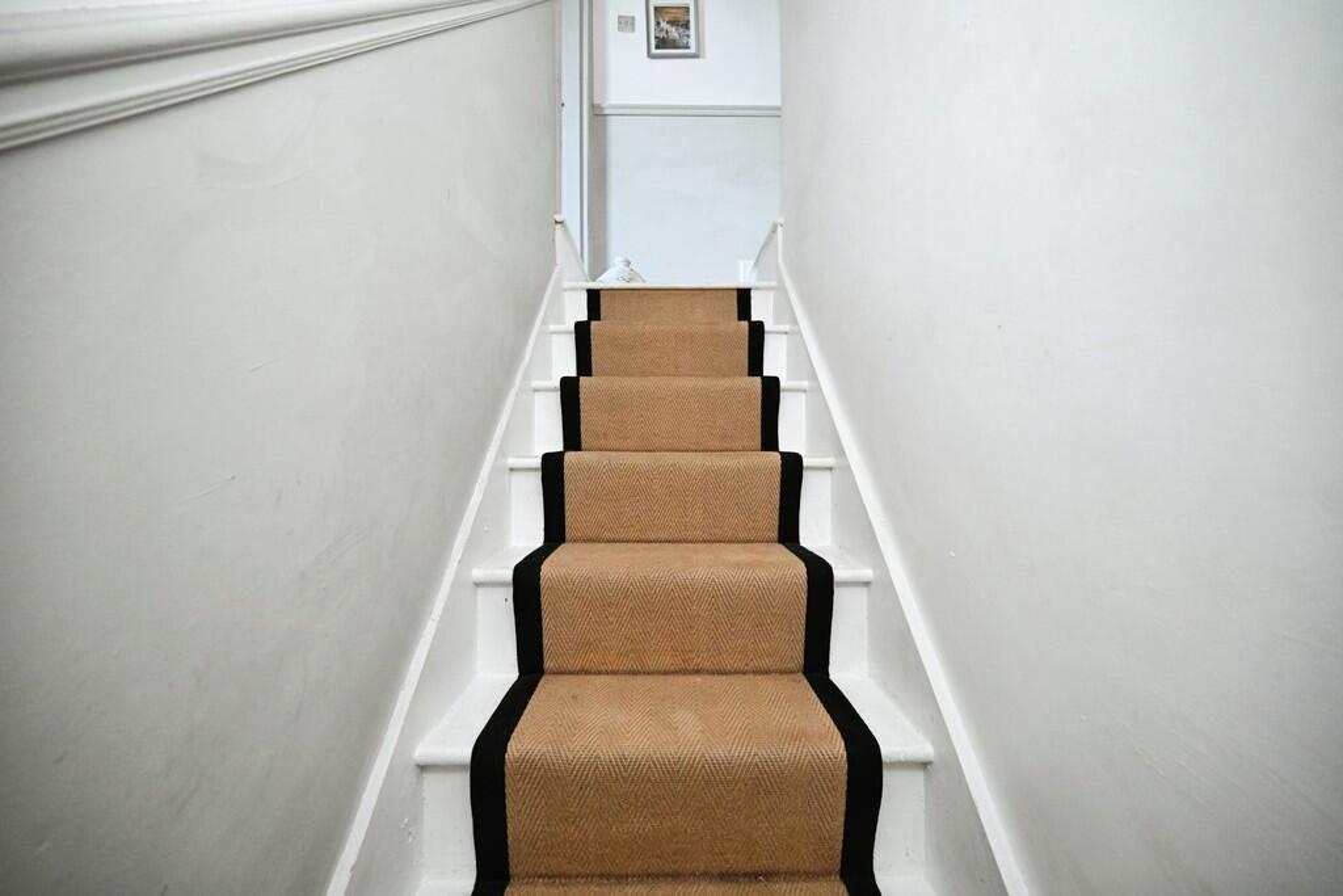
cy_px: 448
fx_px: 522
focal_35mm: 14
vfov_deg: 81.2
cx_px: 672
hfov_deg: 104.2
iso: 2200
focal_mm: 14
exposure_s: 1/60
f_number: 4
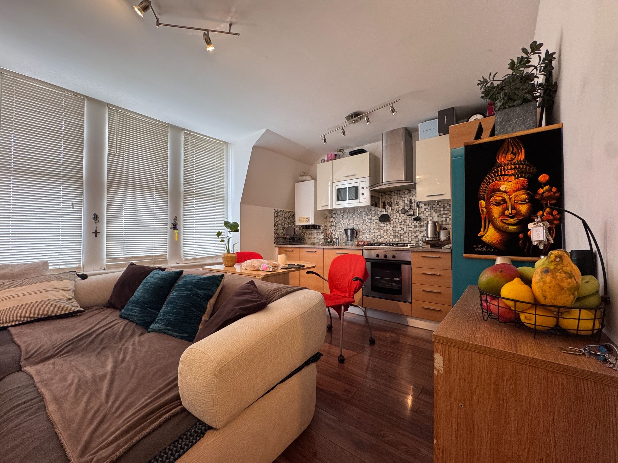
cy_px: 232
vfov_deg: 85.7
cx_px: 309
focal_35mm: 14
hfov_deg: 102.1
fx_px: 250
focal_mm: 2.22
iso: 200
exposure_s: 1/50
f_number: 2.2
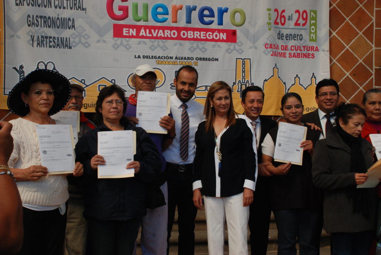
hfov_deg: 41.1
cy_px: 128
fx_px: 508
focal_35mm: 48
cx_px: 190
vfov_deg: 28.1
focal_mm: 32
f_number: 8
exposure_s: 1/250
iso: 500
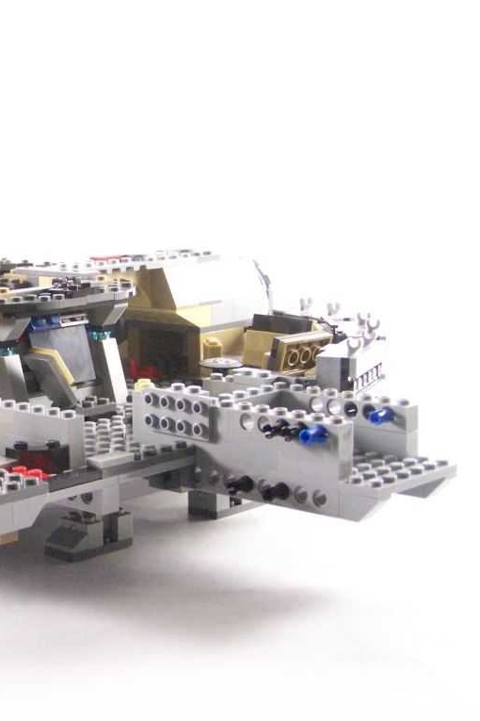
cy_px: 360
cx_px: 43
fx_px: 1560
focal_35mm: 78
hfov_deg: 17.2
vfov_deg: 26.0
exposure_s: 1/45
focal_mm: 9.3
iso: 400
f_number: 3.1
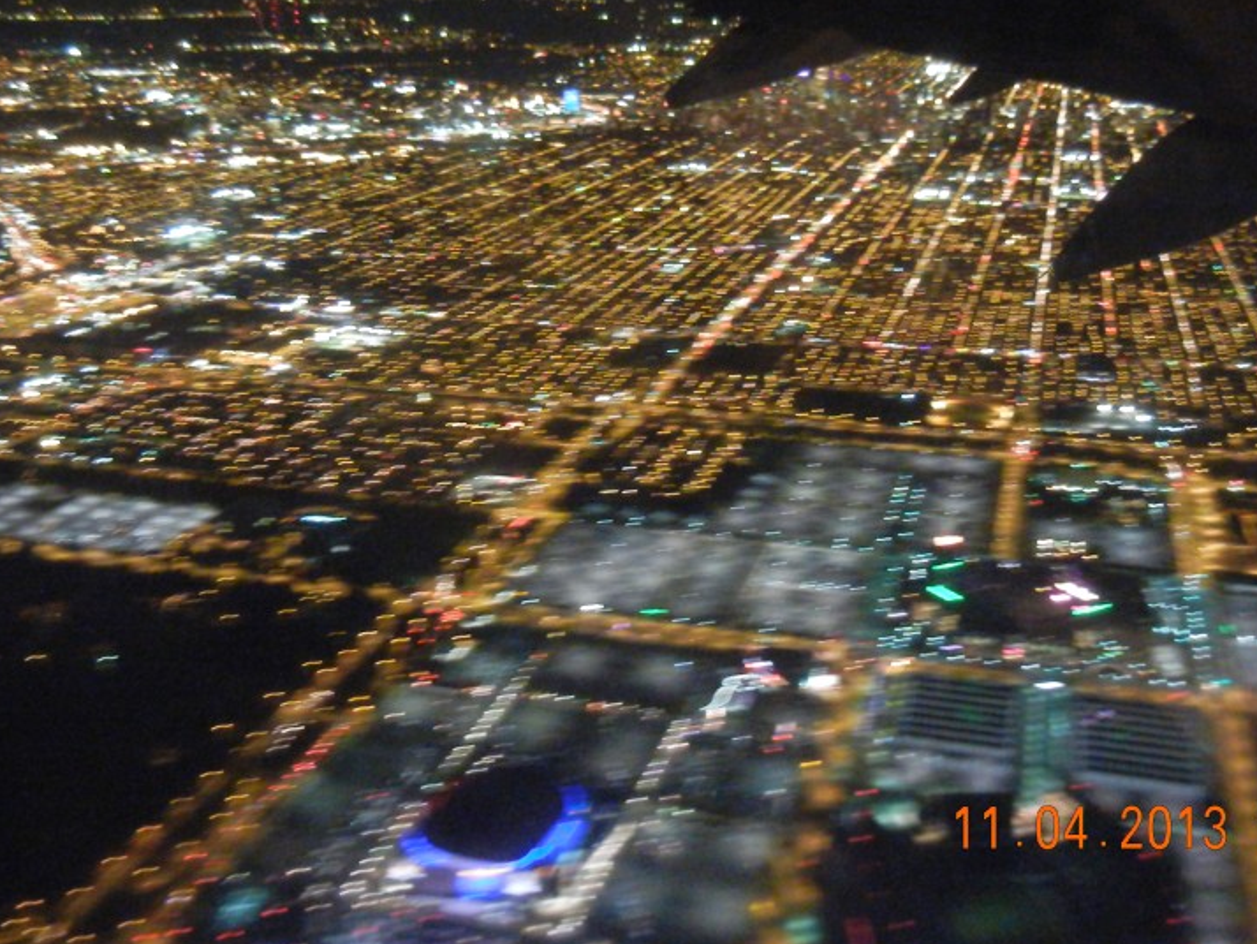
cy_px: 292
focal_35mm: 43
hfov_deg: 43.8
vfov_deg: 33.2
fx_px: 1562
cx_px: 604
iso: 400
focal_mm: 5.4
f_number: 3.5
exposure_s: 1/4.7
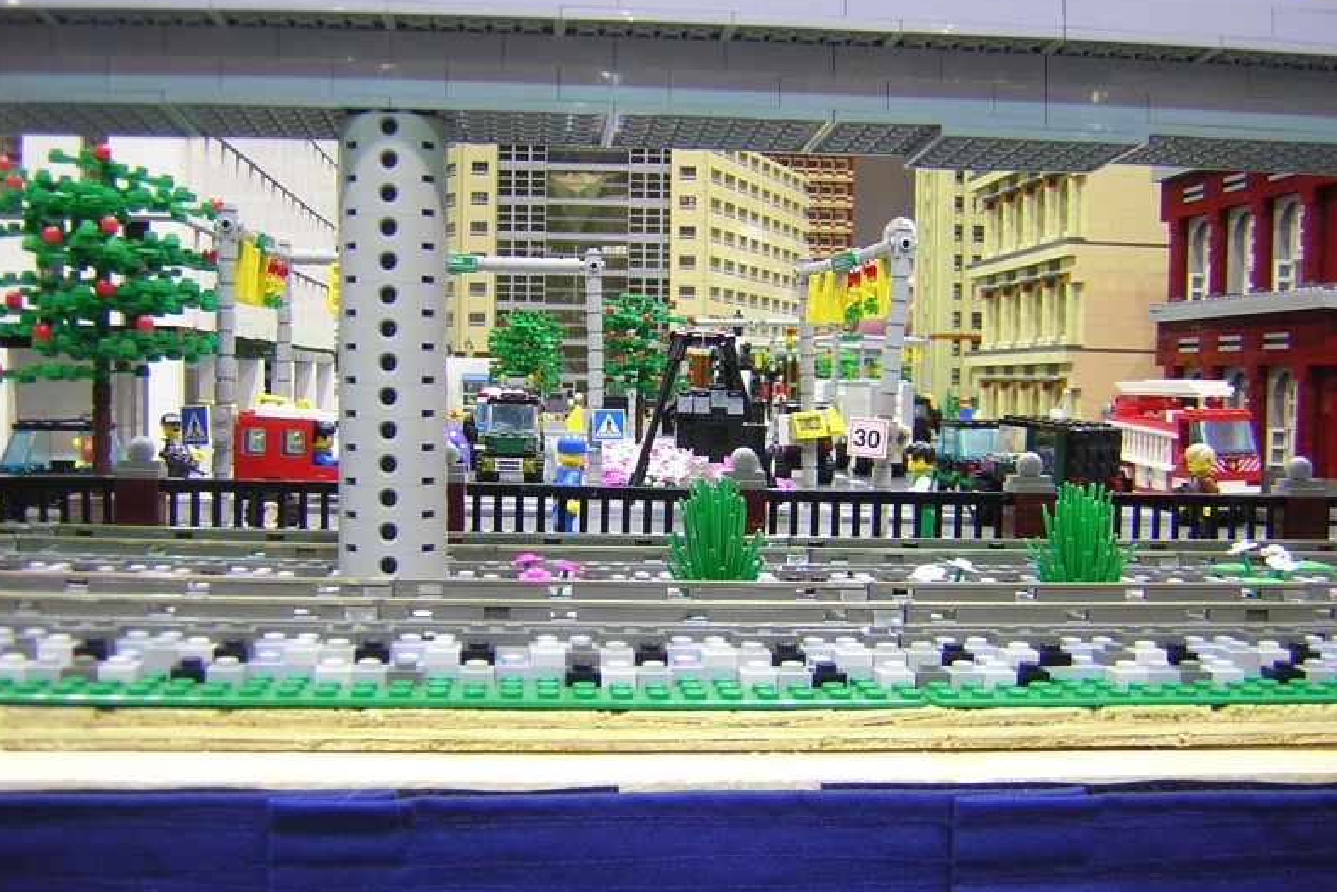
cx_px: 660
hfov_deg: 50.7
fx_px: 1412
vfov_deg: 35.1
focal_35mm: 38
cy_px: 402
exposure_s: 1/3.6
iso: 125
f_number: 2.6
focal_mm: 4.7
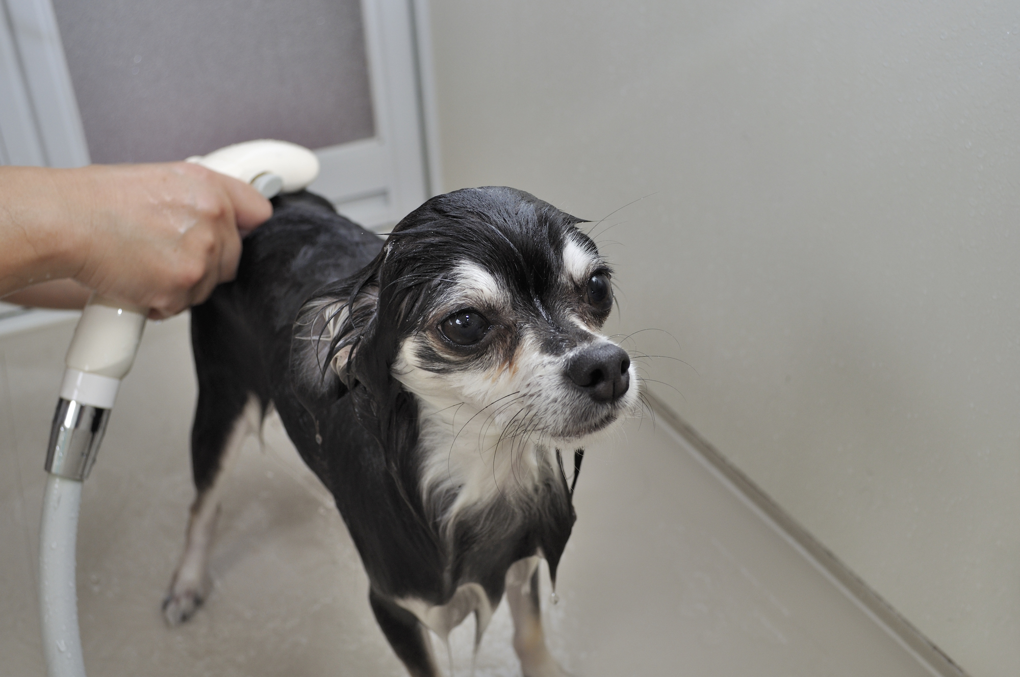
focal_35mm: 39
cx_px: 510
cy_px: 338
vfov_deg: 34.1
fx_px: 1104
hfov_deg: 49.6
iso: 200
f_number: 5.6
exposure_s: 1/60
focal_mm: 26
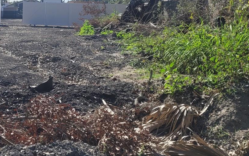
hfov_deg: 35.6
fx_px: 366
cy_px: 46
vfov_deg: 23.8
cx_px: 32
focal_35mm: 54
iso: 40
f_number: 1.8
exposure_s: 1/3309
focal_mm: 5.4
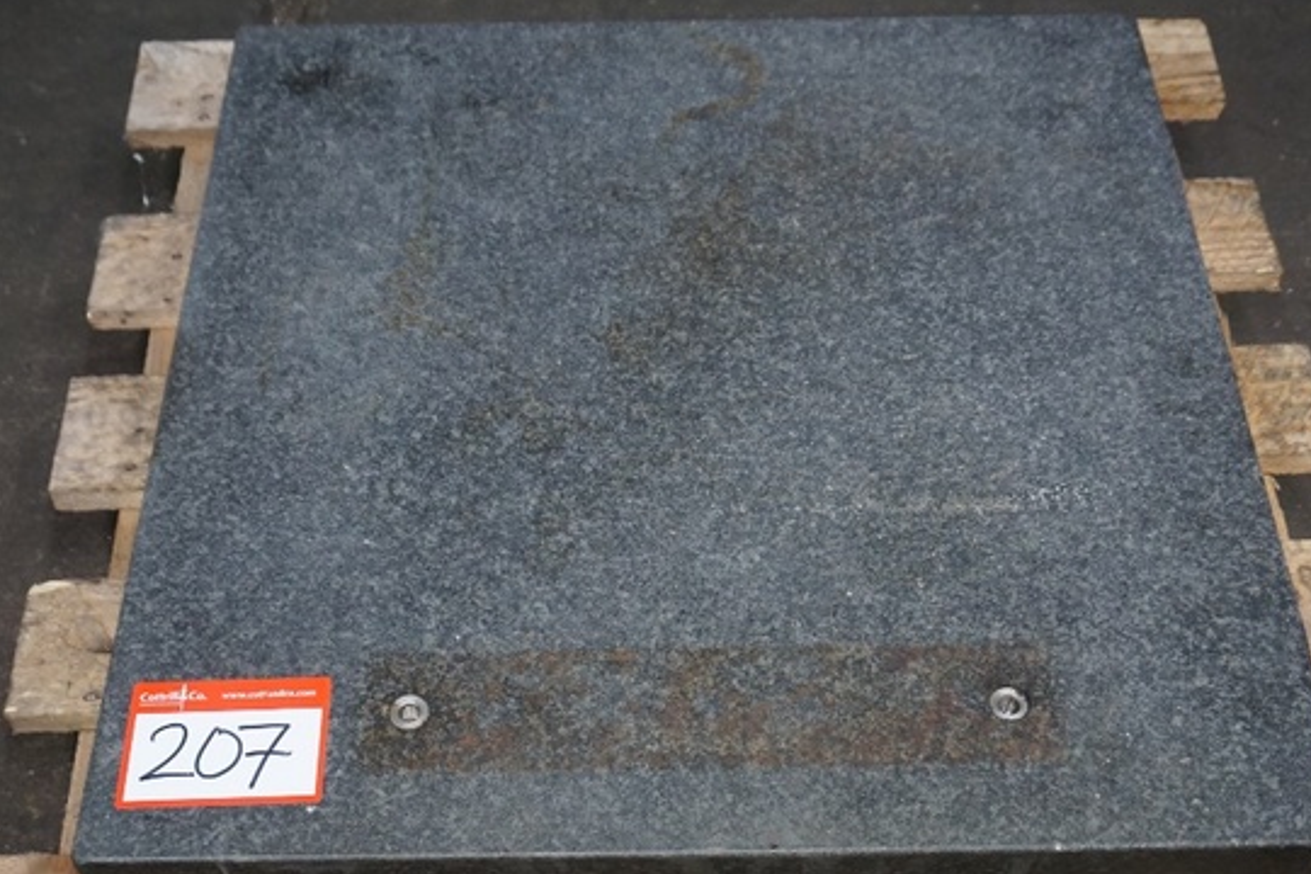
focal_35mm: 44
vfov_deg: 30.4
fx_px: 1602
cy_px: 549
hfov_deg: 44.5
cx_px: 660
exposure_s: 1/160
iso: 2000
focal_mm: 22
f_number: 4
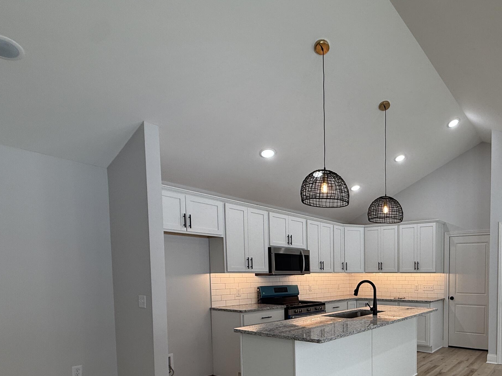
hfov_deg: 66.7
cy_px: 293
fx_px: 334
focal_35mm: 23
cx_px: 405
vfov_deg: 55.3
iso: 50
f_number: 2.2
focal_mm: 2.22
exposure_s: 1/120
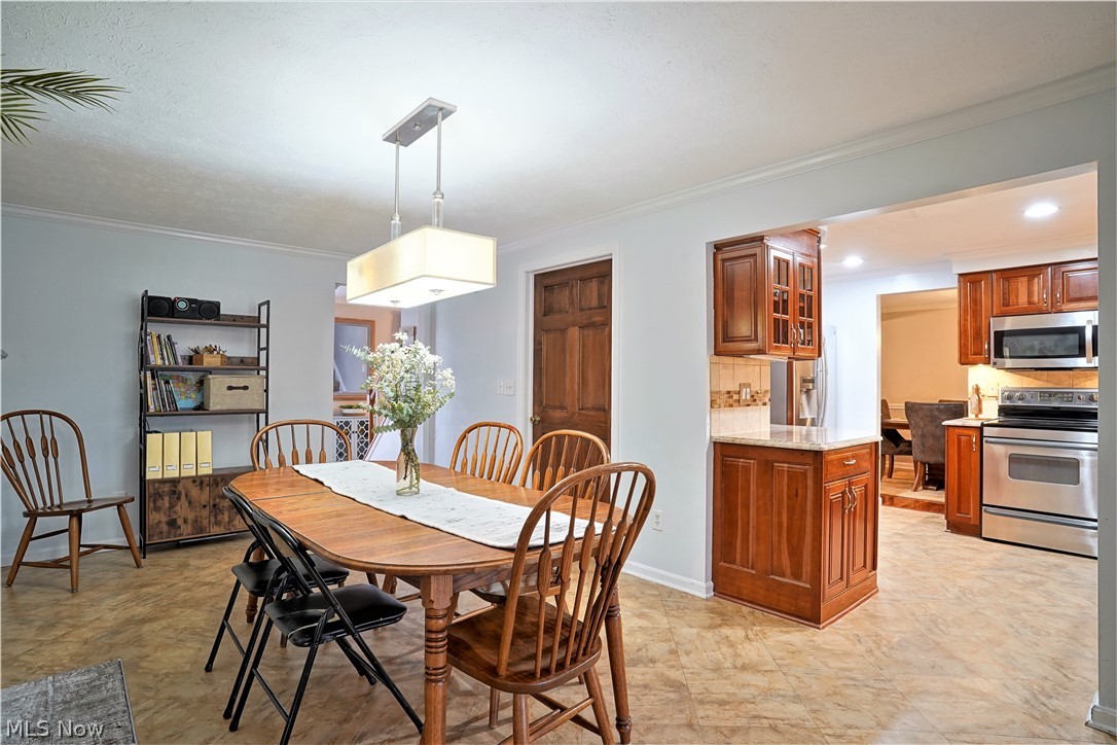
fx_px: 558
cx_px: 558
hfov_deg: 90.0
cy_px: 372
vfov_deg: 67.4
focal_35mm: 18
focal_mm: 18
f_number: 8
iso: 640
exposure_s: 1
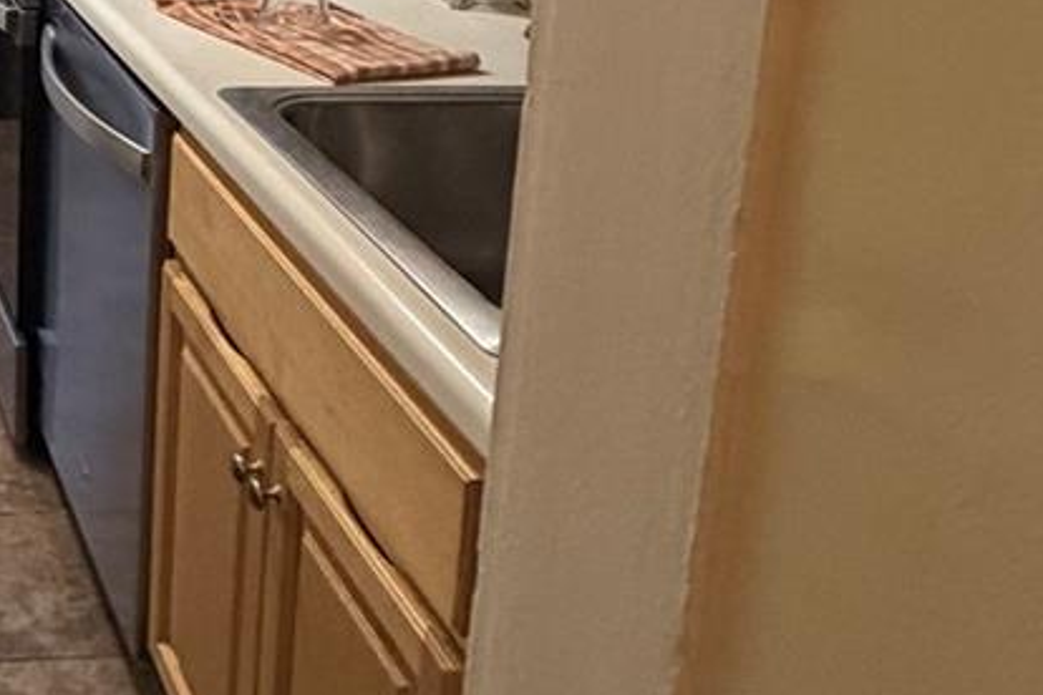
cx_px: -348
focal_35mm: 54
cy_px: -50
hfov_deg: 29.1
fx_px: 1564
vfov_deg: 23.6
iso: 400
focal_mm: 2.22
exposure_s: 1/60
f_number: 2.2
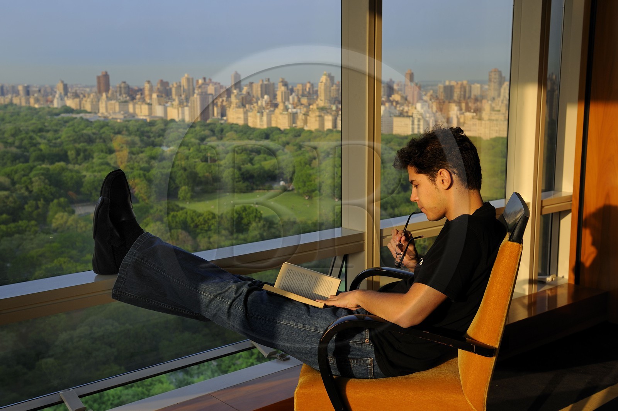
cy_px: 206
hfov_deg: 46.4
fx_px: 721
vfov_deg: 31.9
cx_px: 309
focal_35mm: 42
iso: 200
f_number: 5.6
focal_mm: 42
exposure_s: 1/100
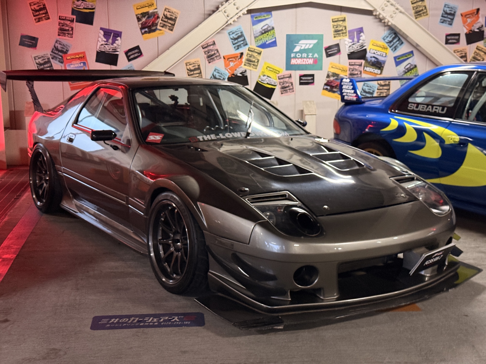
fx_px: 674
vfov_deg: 30.3
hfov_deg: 39.7
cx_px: 243
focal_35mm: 48
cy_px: 182
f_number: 1.78
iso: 200
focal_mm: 6.76
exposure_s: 1/33
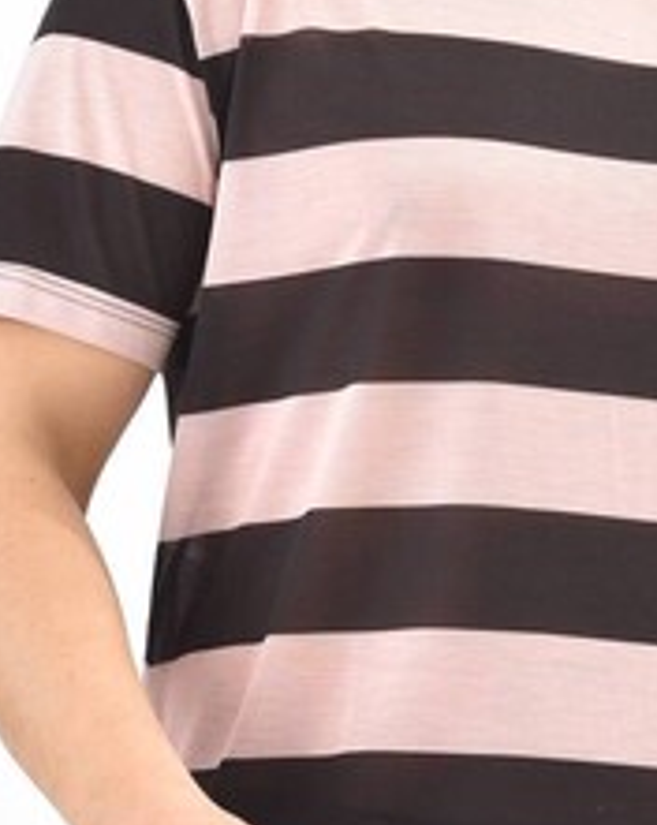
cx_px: 605
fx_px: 8555
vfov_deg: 5.5
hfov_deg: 4.4
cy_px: 295
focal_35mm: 351
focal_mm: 110
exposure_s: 1/160
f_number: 7.1
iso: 100
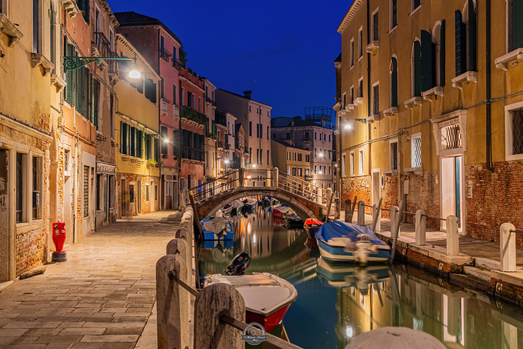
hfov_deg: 47.4
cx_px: 254
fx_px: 596
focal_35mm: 41
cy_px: 168
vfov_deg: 32.6
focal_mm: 26
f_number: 13
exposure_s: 10
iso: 400
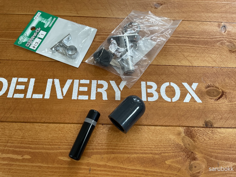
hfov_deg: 67.3
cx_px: 118
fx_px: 177
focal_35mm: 26
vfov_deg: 53.1
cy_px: 88
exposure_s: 1/121
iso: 80
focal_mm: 4.2
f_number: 1.6
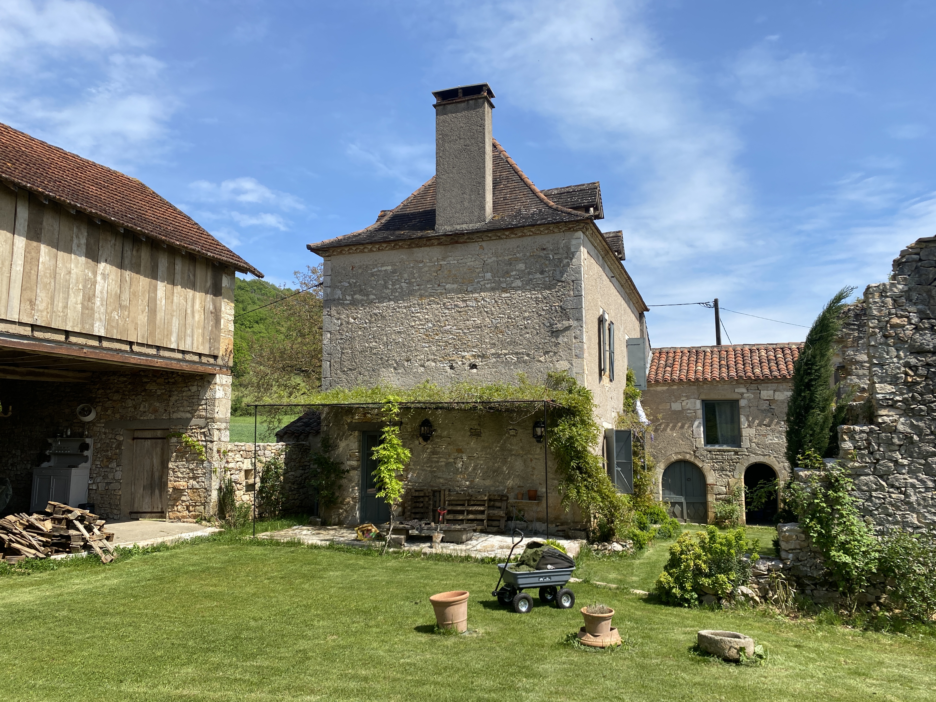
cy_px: 351
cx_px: 468
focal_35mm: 26
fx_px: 703
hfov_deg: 67.3
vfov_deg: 53.1
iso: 32
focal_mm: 4.25
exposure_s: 1/2183
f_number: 1.8
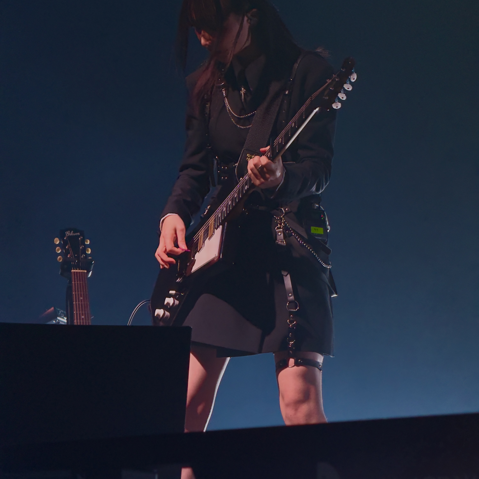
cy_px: 163
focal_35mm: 142
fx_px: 2223
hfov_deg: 12.3
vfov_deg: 12.3
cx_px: 239
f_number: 2.8
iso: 250
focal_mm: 15.66
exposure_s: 1/72
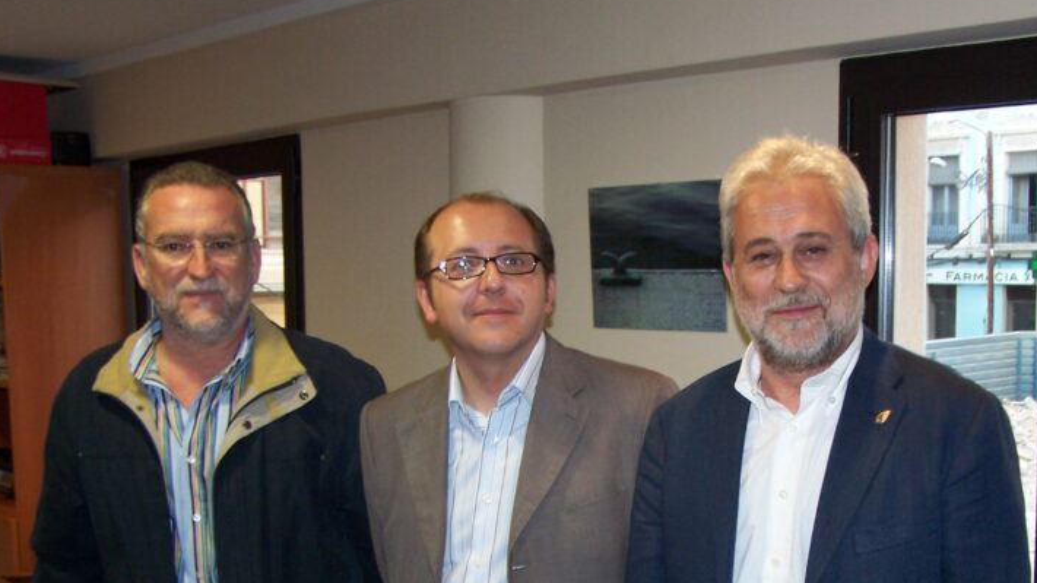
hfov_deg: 36.9
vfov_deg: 21.1
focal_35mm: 56
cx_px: 669
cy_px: 481
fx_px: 1539
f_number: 2.8
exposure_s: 1/60
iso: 140
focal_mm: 6.3
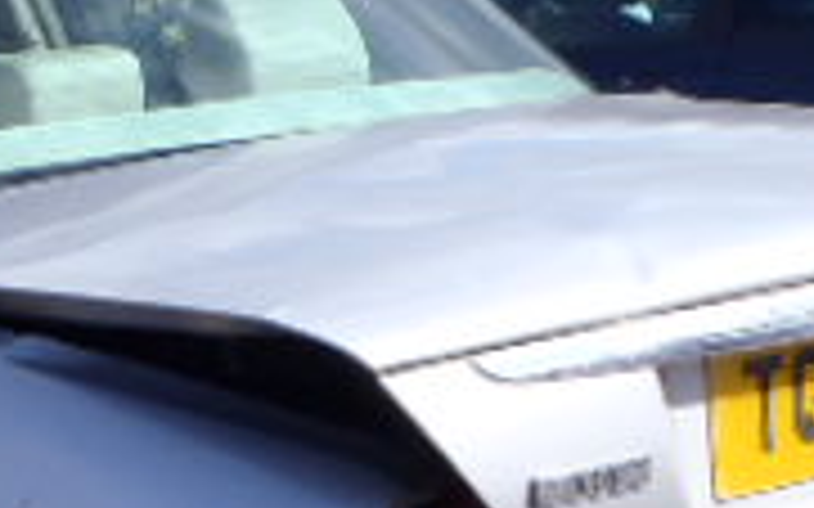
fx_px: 2329
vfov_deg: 12.0
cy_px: 715
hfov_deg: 19.5
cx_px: 85
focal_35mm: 105
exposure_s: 1/400
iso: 80
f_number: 4.5
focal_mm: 5
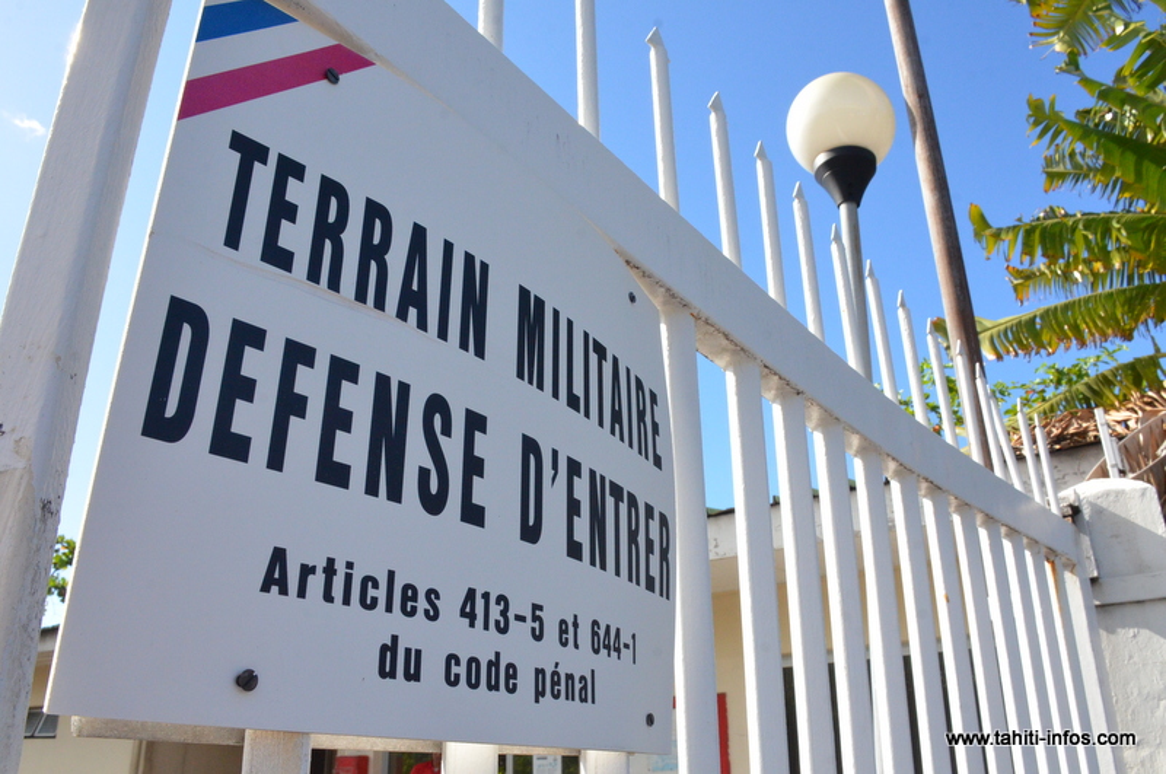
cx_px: 583
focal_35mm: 27
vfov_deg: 47.8
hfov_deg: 67.5
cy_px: 387
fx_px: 873
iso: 2000
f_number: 16
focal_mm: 18
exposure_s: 1/1000
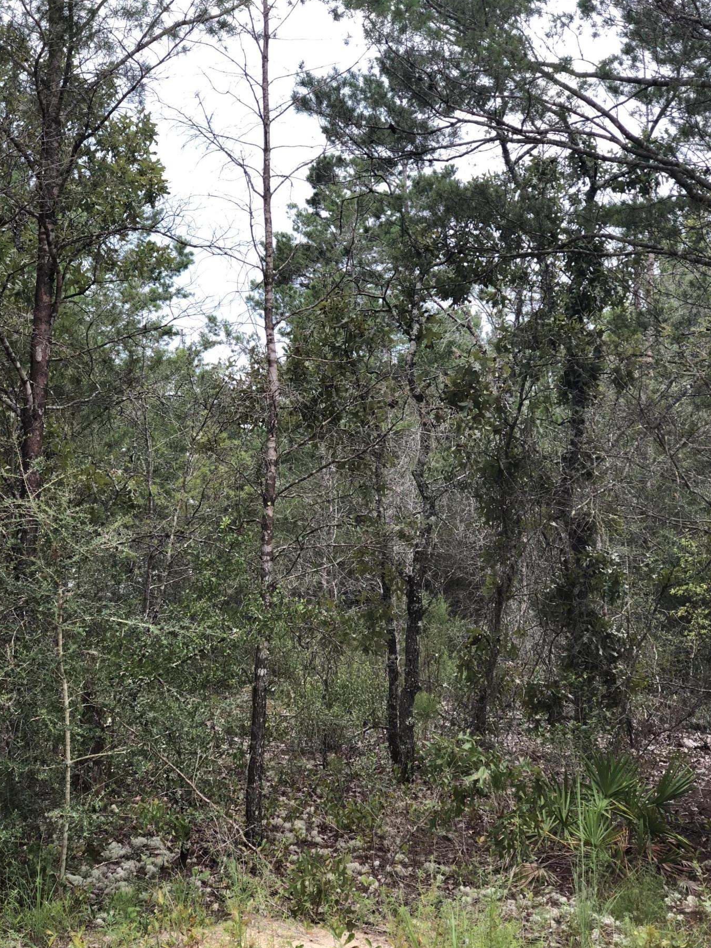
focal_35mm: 63
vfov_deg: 30.7
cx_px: 381
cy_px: 484
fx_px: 1726
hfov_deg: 23.3
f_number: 2.8
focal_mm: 6.6
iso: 20
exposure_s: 1/120
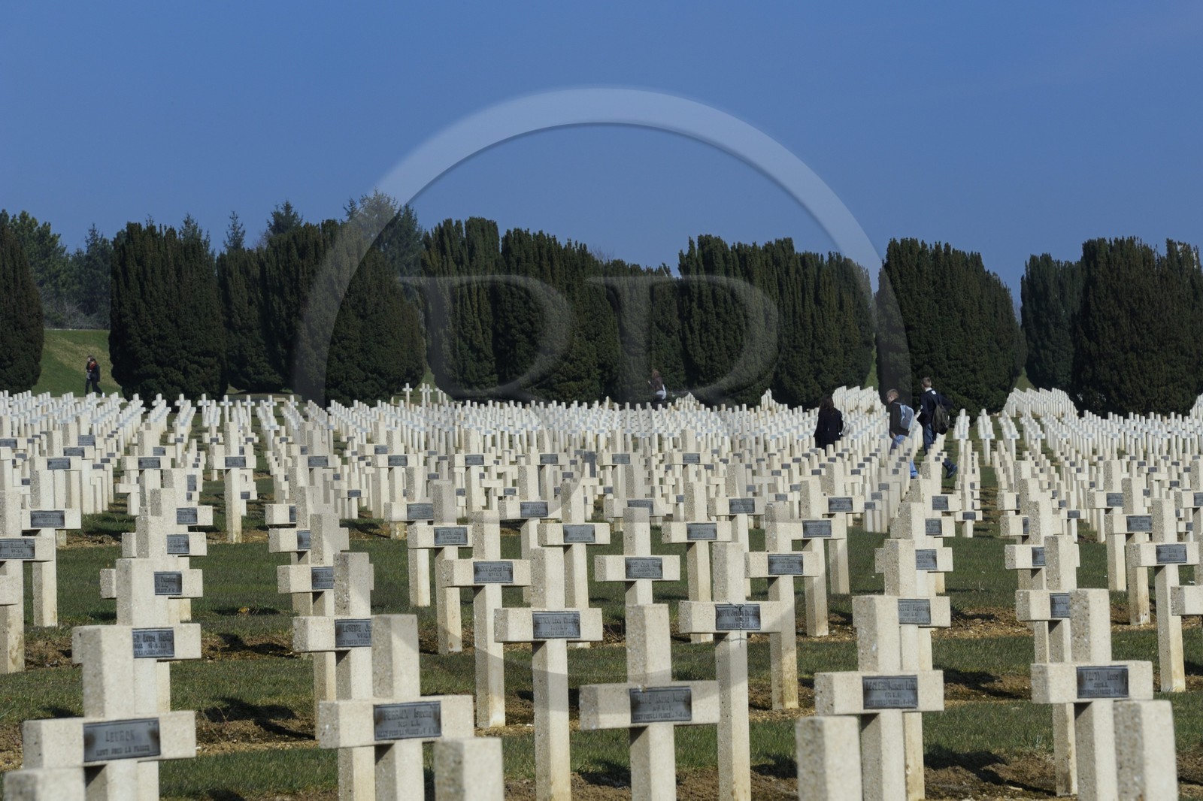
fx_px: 6682
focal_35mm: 200
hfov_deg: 10.3
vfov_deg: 6.9
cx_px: 602
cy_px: 400
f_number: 18
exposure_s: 1/200
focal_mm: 200
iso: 200
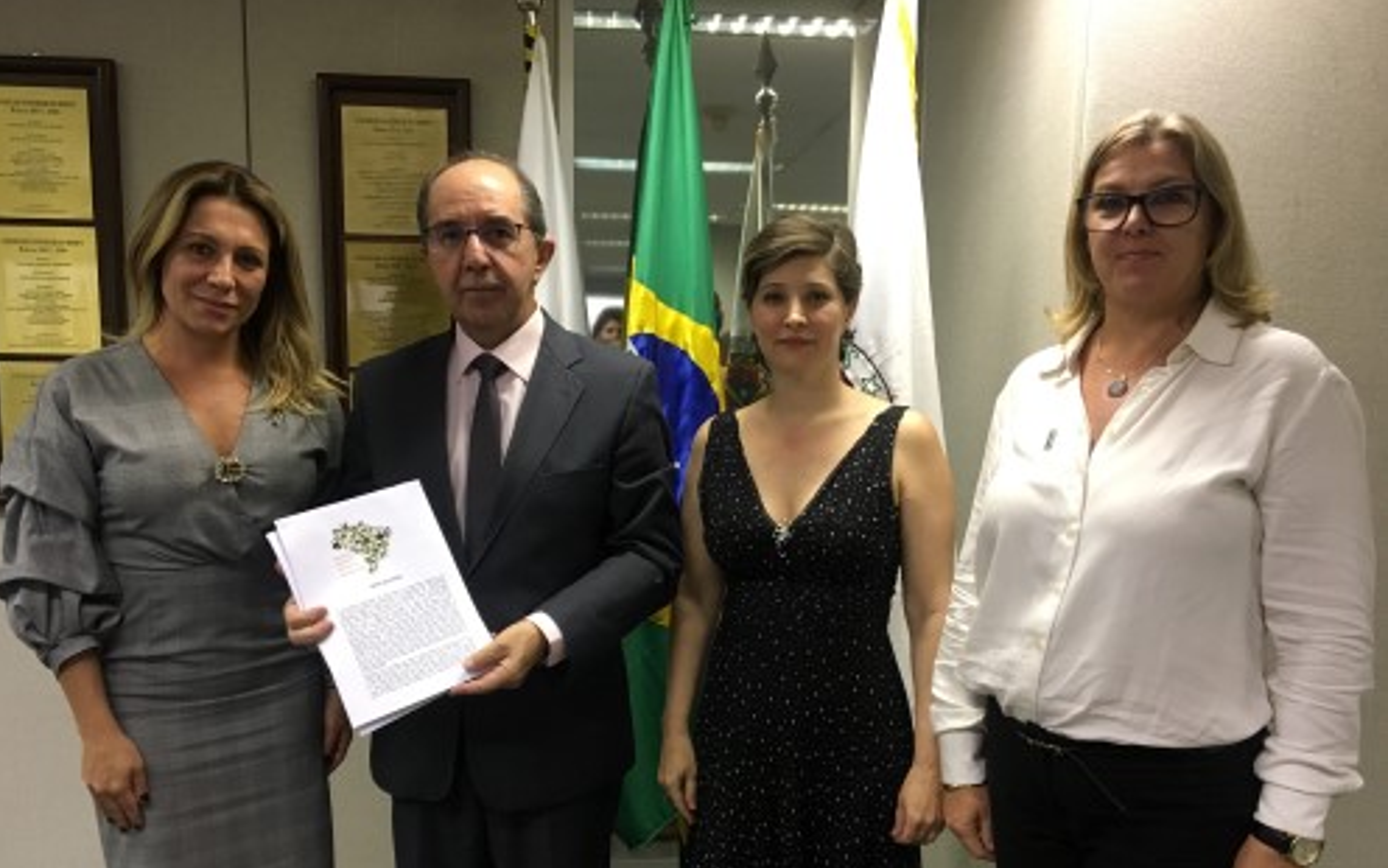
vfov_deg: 40.5
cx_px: 691
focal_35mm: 31
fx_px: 1173
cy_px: 503
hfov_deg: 61.2
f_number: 2.2
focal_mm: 4.15
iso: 125
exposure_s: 1/30
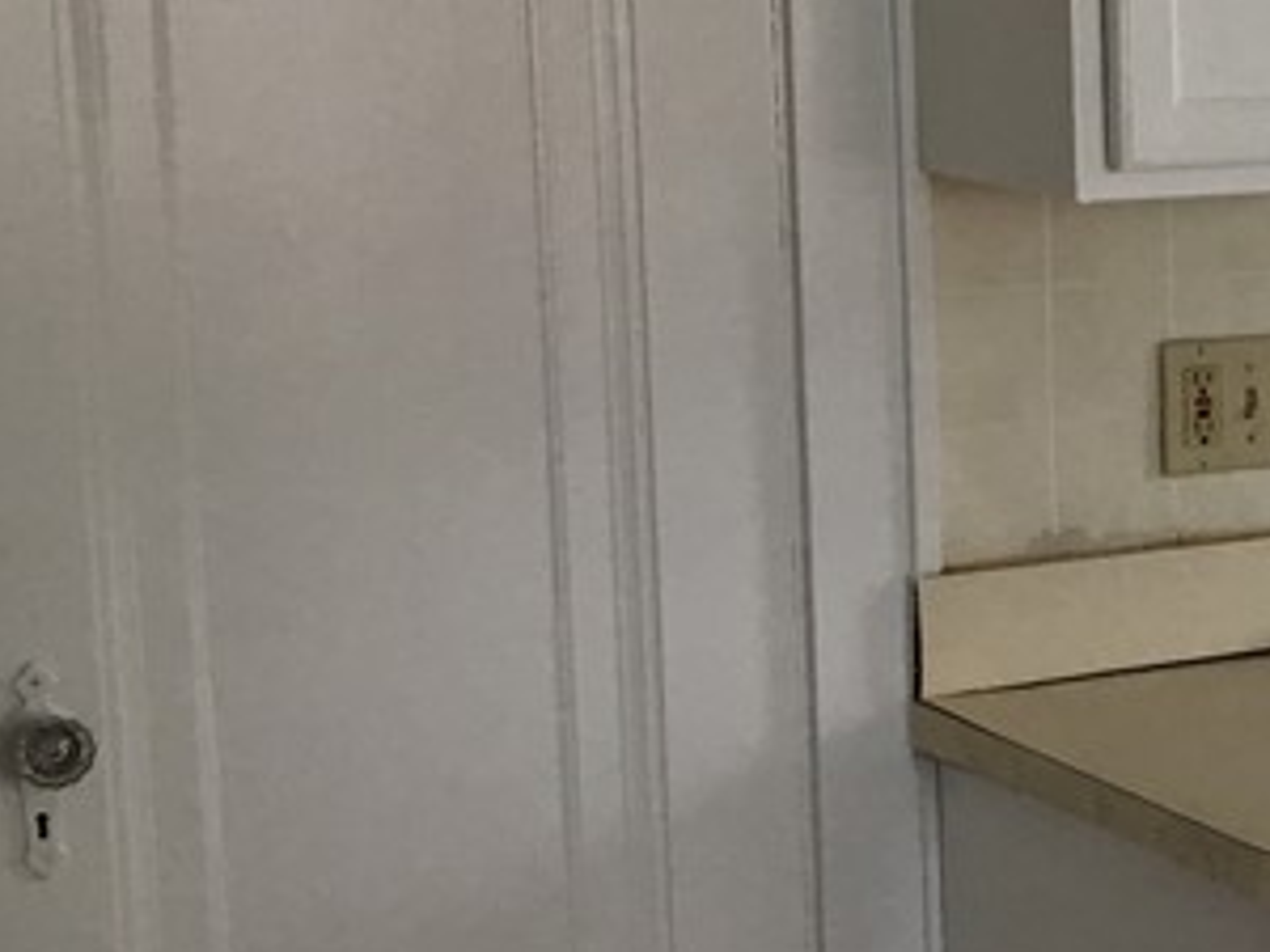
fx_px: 3632
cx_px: 1956
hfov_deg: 17.6
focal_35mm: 99
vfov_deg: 14.9
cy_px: 504
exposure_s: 1/30
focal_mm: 4.15
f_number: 2.2
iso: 40
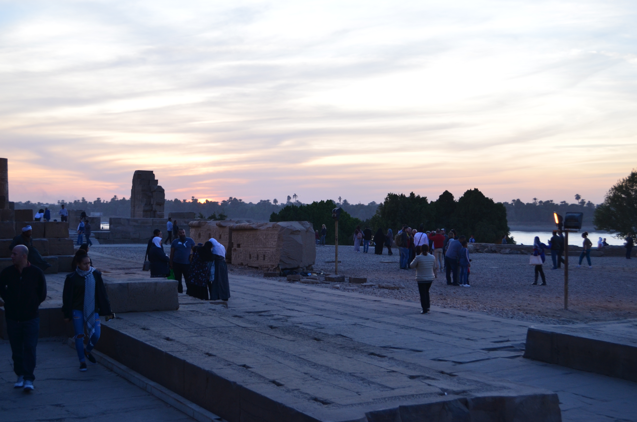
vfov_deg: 28.0
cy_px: 211
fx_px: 848
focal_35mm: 48
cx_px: 318
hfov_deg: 41.2
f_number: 5.6
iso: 400
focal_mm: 32
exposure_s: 1/125
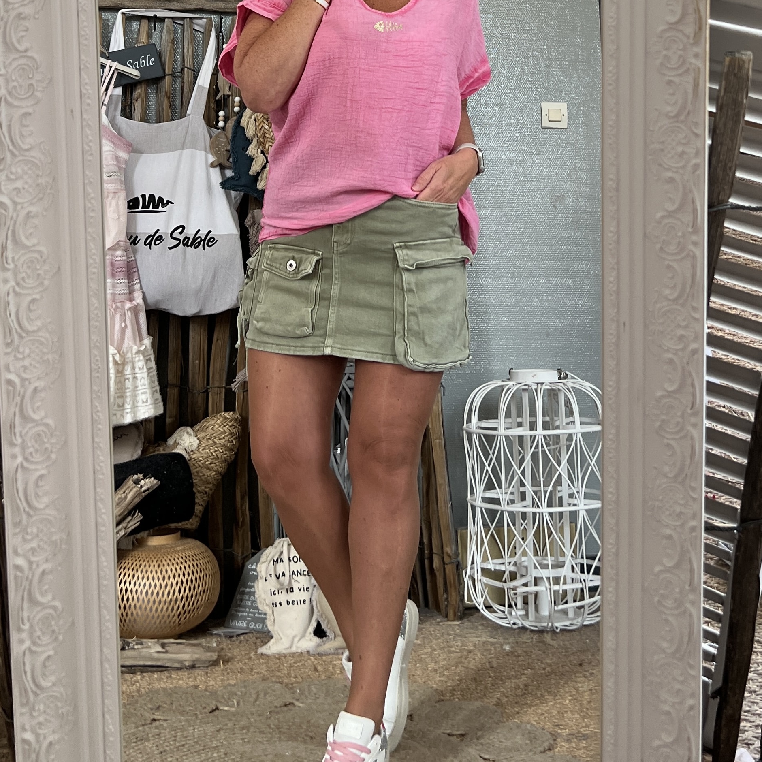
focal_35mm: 31
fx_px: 772
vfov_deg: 51.9
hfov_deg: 52.5
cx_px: 381
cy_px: 279
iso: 100
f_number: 1.5
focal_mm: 5.7
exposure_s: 1/121
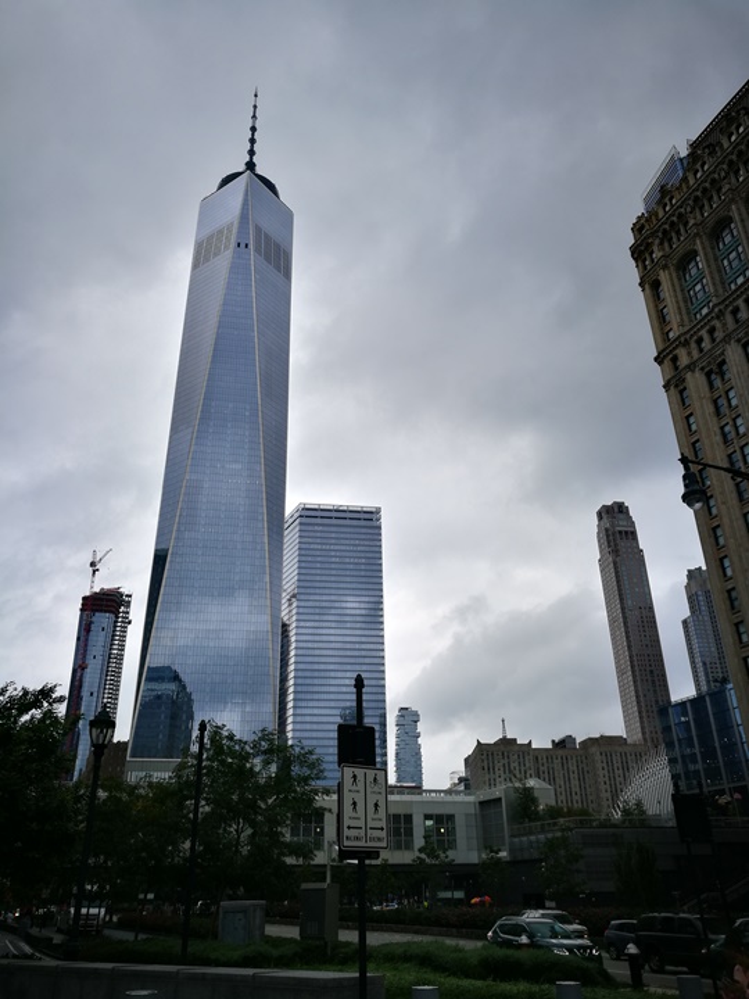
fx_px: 779
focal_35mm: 27
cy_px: 500
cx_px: 374
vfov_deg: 65.3
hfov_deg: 51.4
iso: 50
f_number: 2.2
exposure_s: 1/430
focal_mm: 4.5
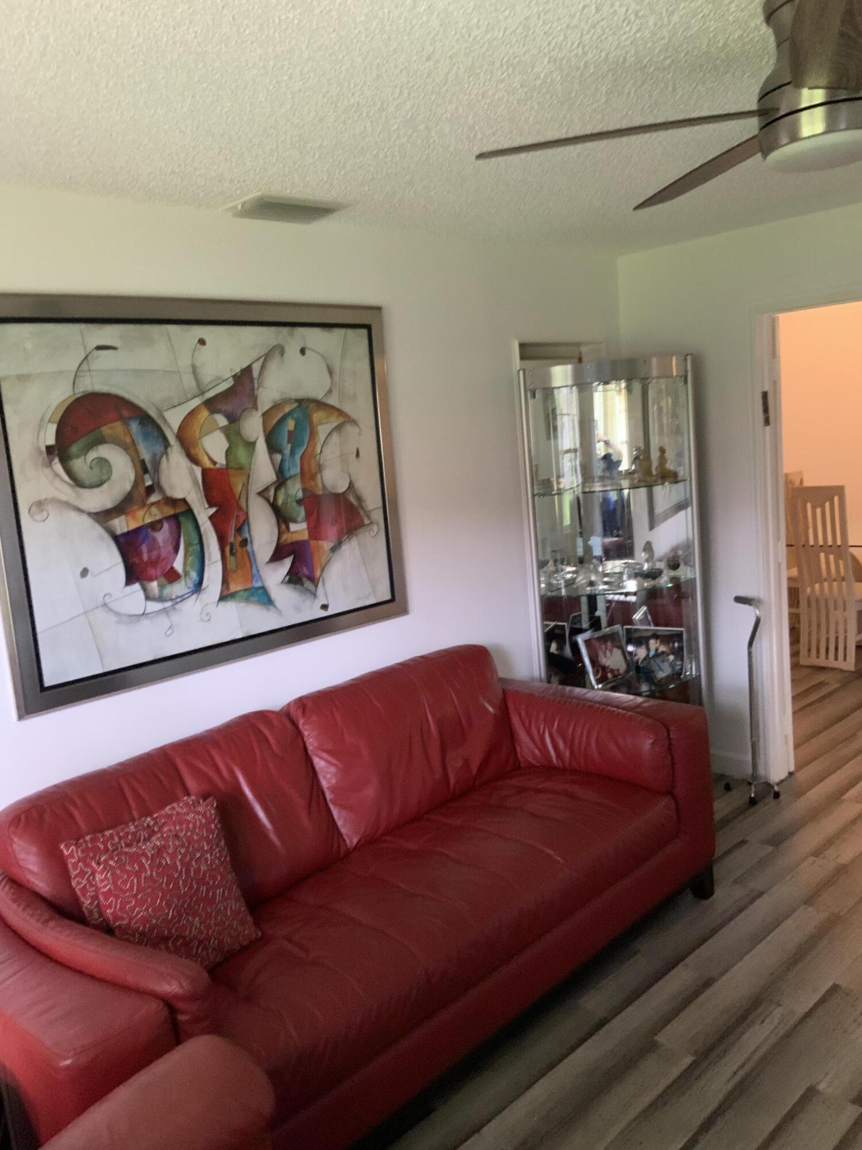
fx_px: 963
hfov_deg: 48.2
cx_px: 431
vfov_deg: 61.7
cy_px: 575
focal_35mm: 29
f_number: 1.8
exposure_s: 1/60
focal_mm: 3
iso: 250
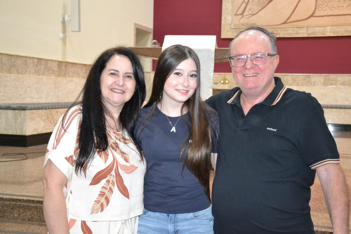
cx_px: 176
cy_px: 117
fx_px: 497
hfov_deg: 38.9
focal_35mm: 51
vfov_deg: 26.5
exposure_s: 1/60
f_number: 4.2
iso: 3200
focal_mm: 34
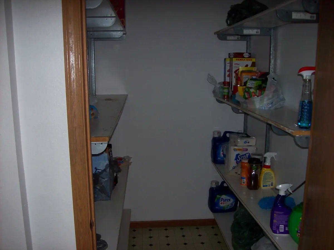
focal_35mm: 36
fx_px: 347
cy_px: 125
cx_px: 167
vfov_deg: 39.6
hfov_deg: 51.4
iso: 80
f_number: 2.7
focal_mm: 6
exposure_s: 1/64
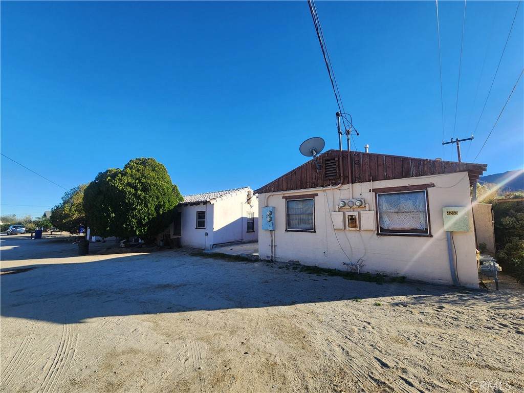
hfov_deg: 106.2
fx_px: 197
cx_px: 262
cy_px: 196
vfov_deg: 89.9
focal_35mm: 13
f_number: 2.2
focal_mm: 2.2
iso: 50
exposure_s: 1/1212
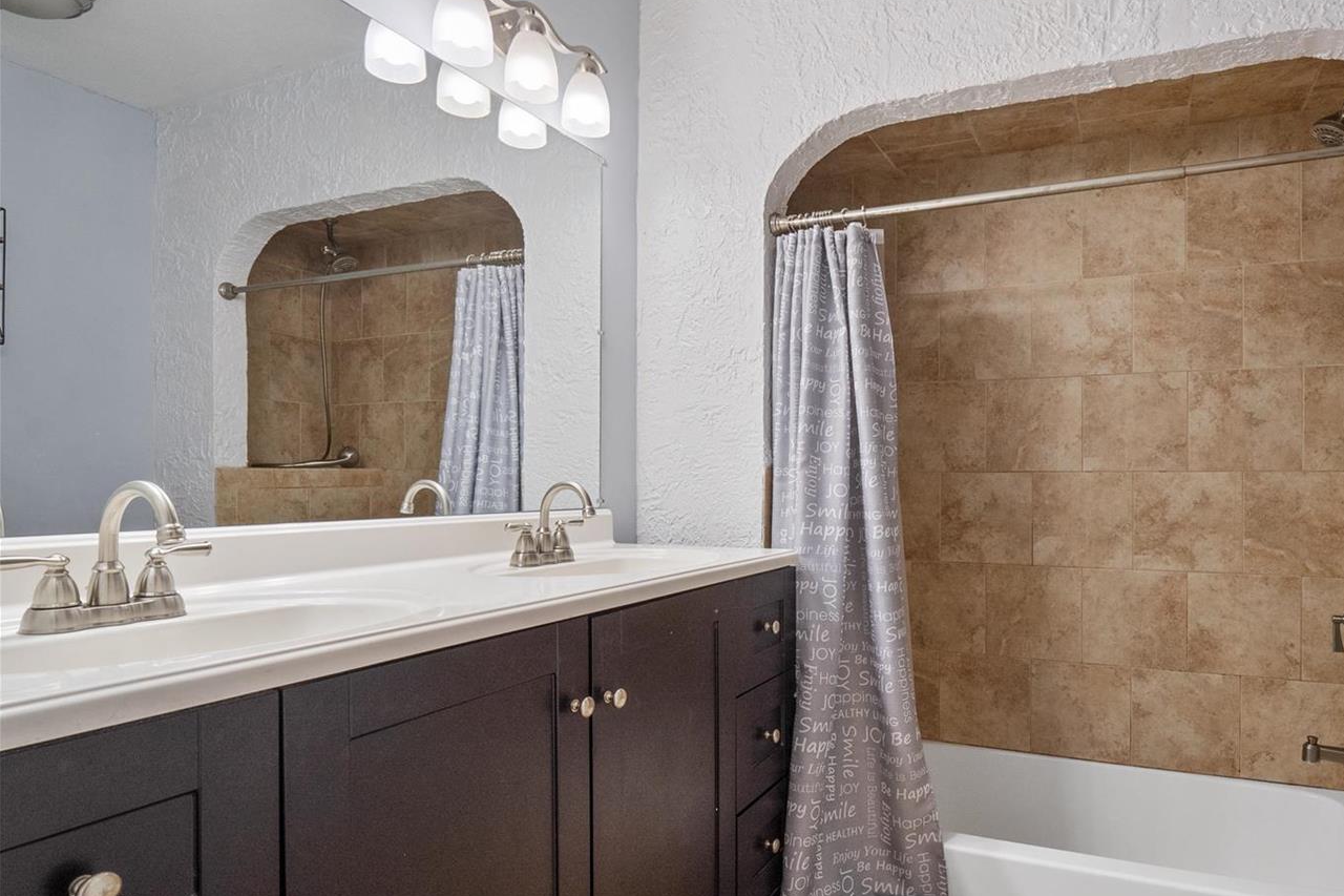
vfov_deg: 61.9
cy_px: 478
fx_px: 747
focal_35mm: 20
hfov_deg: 82.4
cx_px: 839
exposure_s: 1/10
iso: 400
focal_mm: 8
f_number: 8
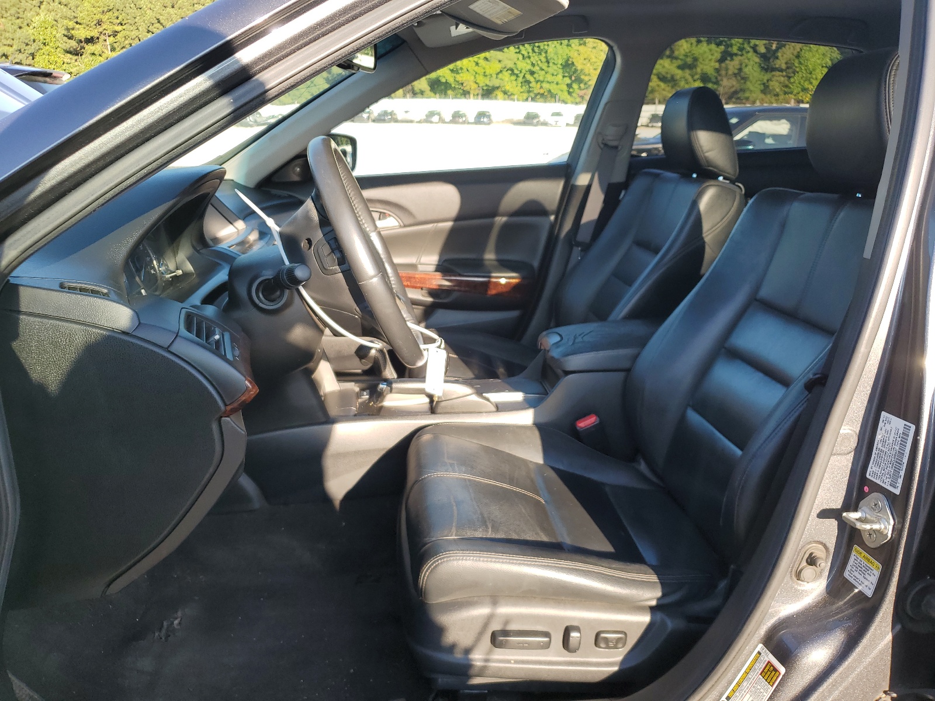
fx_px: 702
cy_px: 350
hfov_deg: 67.3
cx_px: 468
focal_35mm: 26
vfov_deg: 53.1
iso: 50
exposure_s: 1/435
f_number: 1.5
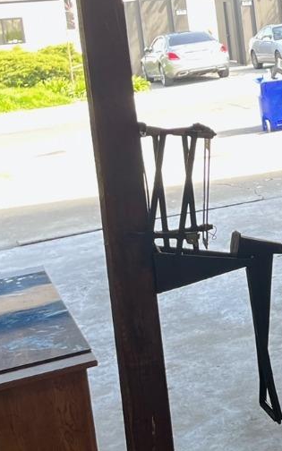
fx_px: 1008
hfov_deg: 13.8
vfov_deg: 24.9
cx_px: 537
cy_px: 111
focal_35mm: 82
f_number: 1.6
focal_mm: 5.1
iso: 100
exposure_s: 1/120
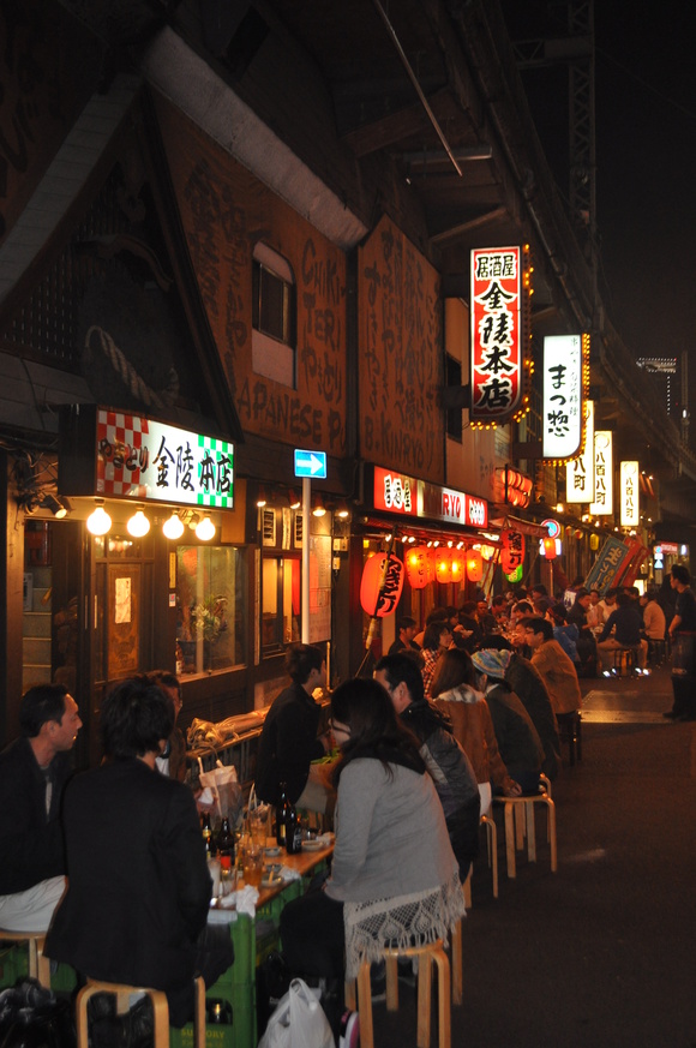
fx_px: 1134
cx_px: 348
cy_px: 524
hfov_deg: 34.1
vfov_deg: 49.6
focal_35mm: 39
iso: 800
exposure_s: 1/60
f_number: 4.2
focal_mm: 26
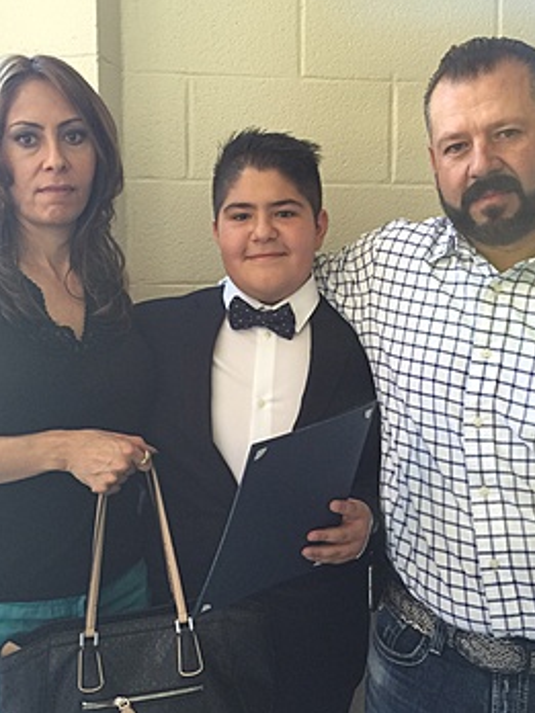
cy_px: 361
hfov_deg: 35.9
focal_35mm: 40
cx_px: 287
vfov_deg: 46.8
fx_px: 824
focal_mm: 4.15
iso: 50
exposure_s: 1/30
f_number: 2.2
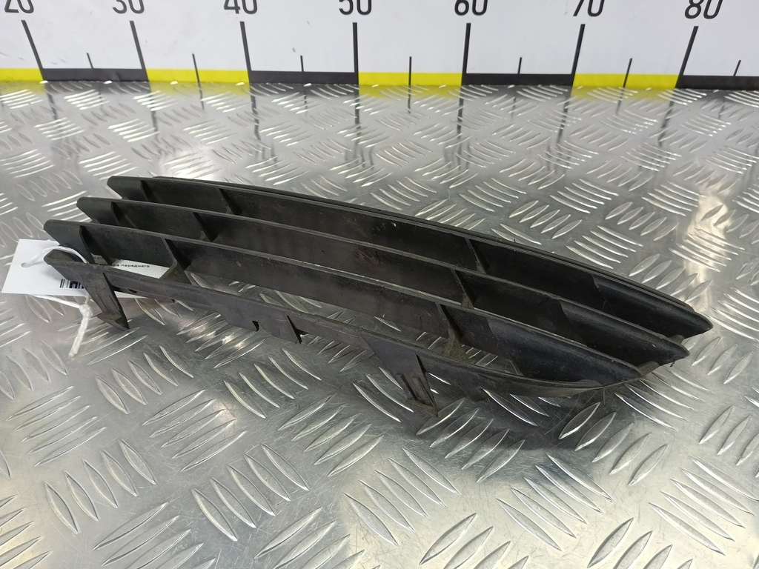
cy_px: 284
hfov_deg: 73.9
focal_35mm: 23
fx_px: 504
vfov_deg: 58.9
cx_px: 380
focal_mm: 4.11
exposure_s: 1/50
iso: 146
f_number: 1.6
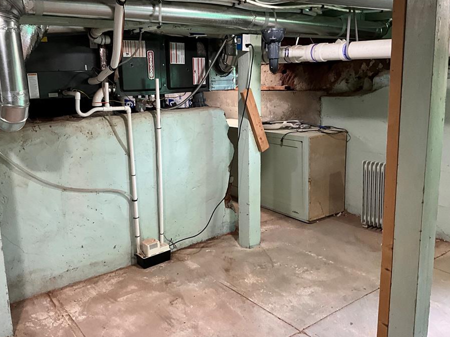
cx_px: 208
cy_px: 164
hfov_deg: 55.3
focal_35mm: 33
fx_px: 429
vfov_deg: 42.9
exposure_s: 1/60
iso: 160
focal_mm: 3
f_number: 1.8
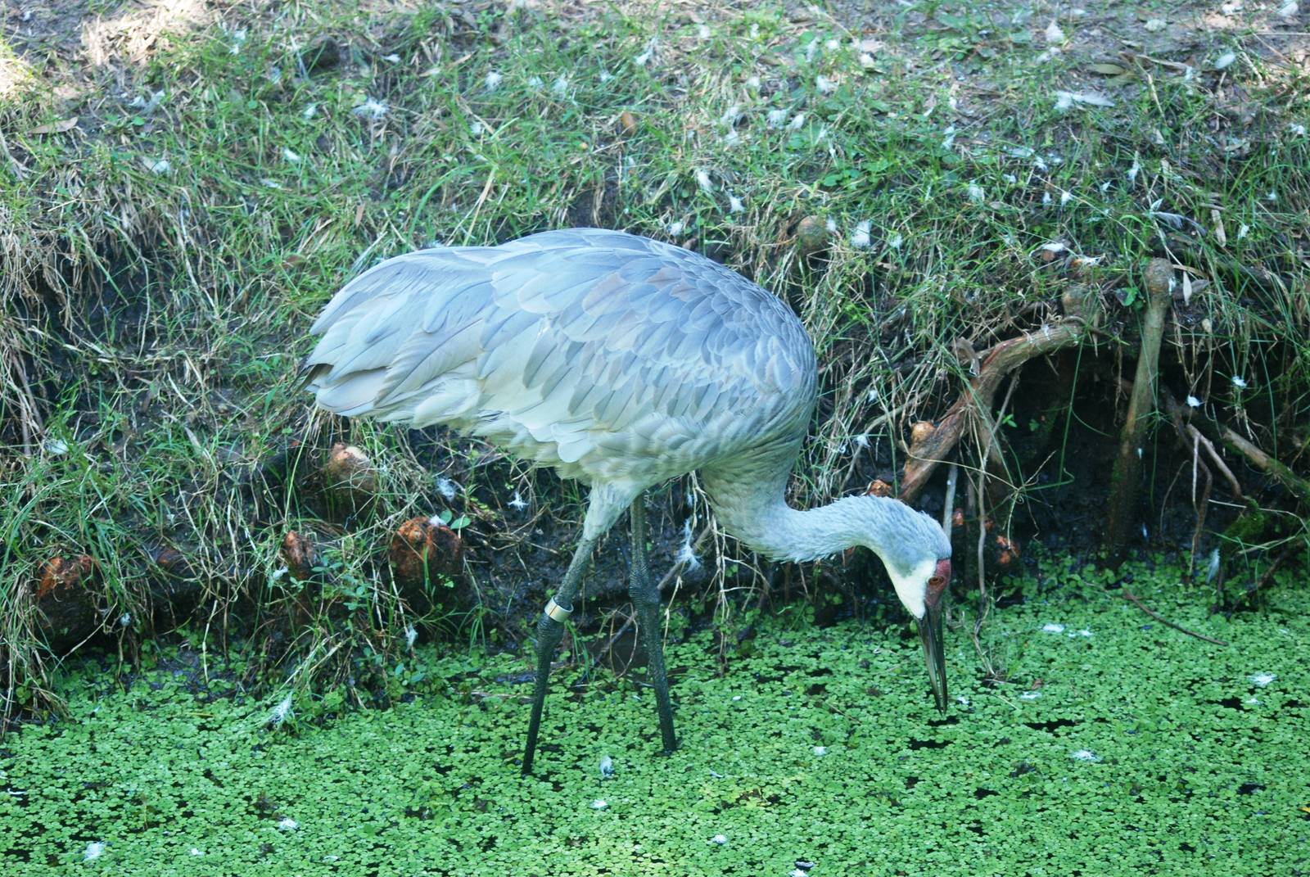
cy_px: 438
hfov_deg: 15.9
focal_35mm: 129
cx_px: 655
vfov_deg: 10.7
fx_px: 4700
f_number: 4
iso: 400
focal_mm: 86
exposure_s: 1/60
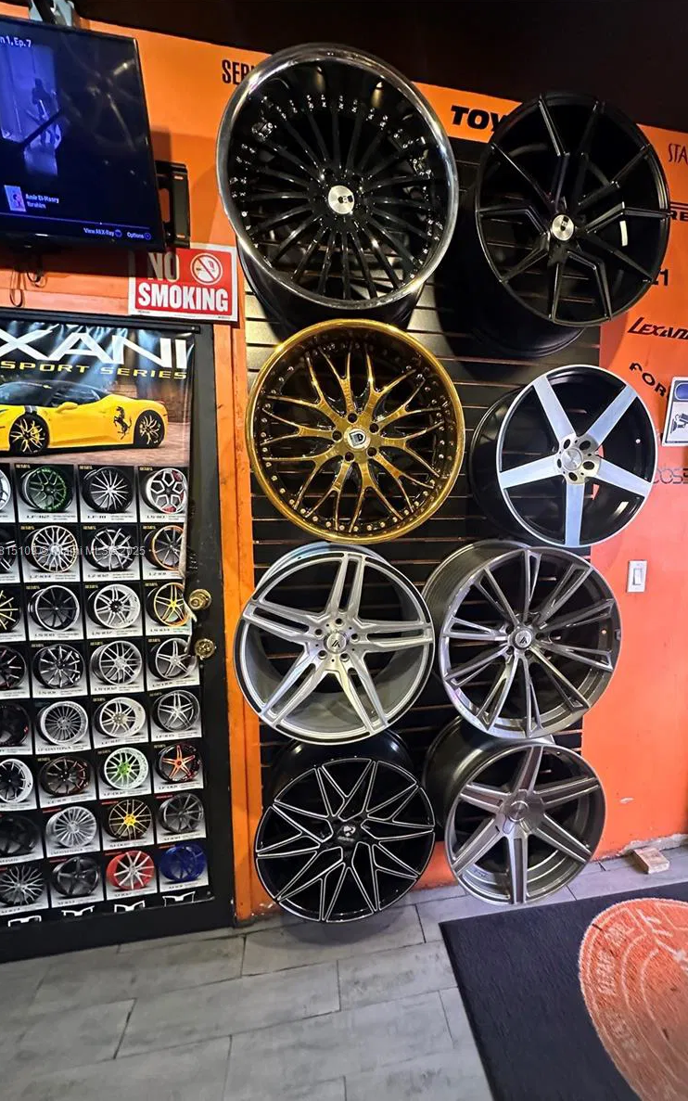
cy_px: 552
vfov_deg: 101.5
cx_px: 393
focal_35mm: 15
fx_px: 450
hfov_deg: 74.4
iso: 800
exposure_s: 1/40
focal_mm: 2.22
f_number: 2.2
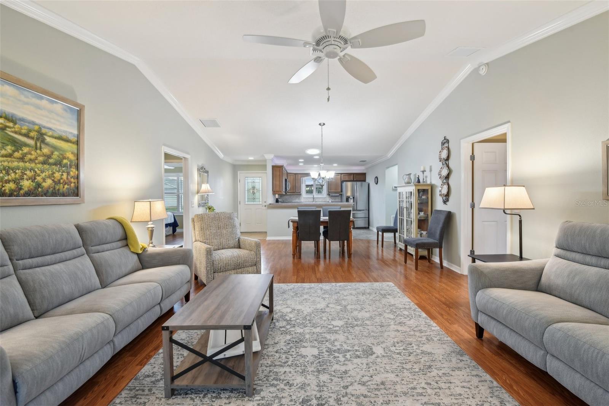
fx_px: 237
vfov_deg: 81.2
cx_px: 304
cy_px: 203
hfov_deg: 104.3
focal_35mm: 14
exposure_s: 1/8
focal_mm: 14
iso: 400
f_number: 8
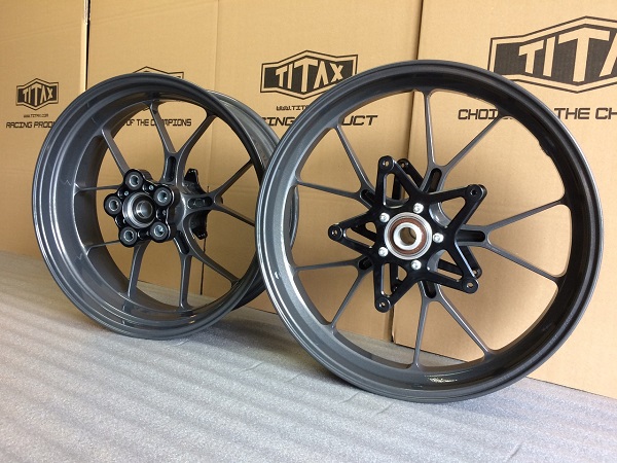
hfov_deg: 61.7
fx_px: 517
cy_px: 232
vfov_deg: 48.2
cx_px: 308
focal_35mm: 29
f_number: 2.2
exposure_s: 1/33
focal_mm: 4.15
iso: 64
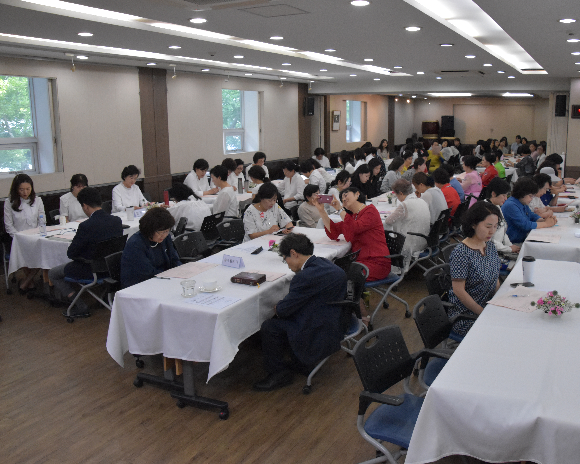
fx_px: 532
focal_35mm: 31
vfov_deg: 47.1
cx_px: 351
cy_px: 228
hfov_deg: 56.7
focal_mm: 18
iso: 4000
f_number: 8
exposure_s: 1/250
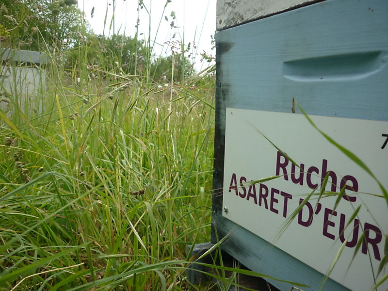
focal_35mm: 33
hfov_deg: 55.4
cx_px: 194
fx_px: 370
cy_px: 146
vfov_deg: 42.9
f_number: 2.8
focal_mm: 5.5
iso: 80
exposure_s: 1/800
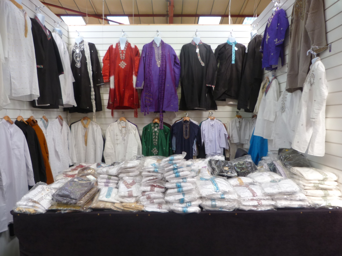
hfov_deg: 69.4
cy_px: 128
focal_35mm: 25
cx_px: 171
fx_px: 247
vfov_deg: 54.9
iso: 100
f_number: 2.8
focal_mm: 4.5
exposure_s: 1/60
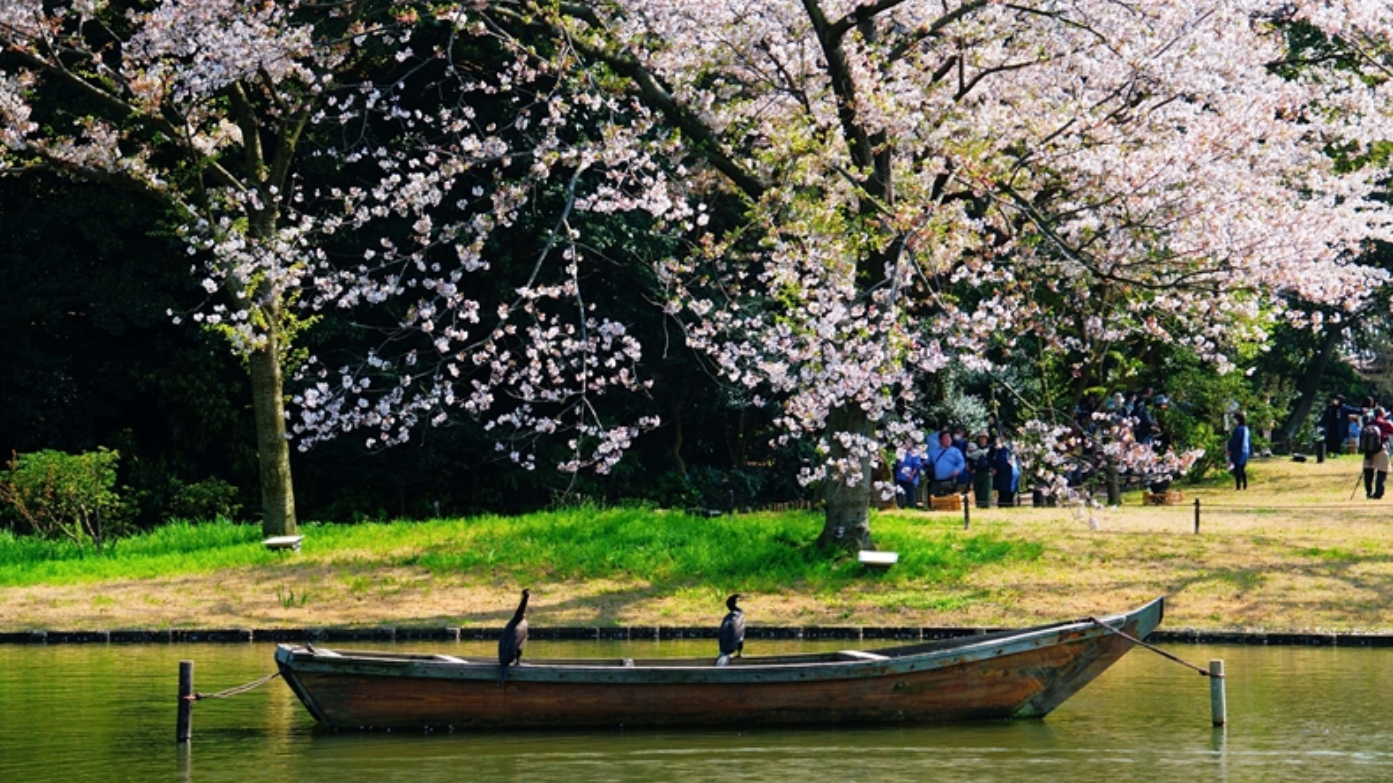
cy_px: 364
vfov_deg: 13.8
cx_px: 696
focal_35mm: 88
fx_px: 3232
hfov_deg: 24.3
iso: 125
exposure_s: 1/200
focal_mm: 55
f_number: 6.3
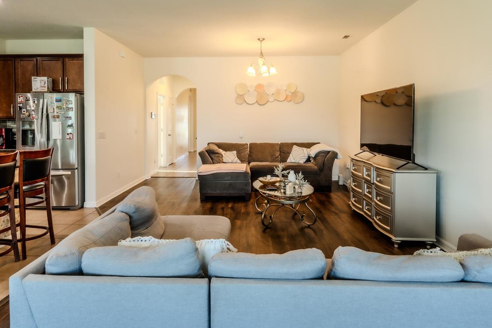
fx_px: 287
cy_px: 126
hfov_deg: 81.2
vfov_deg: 58.8
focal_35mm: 21
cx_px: 236
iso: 100
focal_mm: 17
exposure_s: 1/2.5
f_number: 16
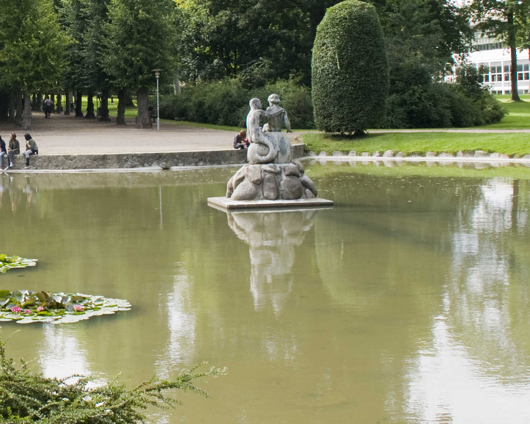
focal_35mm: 80
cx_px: 31
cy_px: 119
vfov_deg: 19.1
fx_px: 1255
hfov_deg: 23.1
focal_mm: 24
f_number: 7.1
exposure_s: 1/160
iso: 200
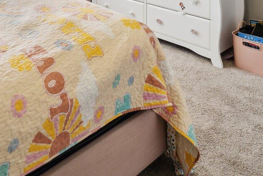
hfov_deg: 40.2
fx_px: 329
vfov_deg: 23.9
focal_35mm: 45
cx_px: 24
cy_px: -86
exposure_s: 1/40
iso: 400
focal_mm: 14
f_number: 8
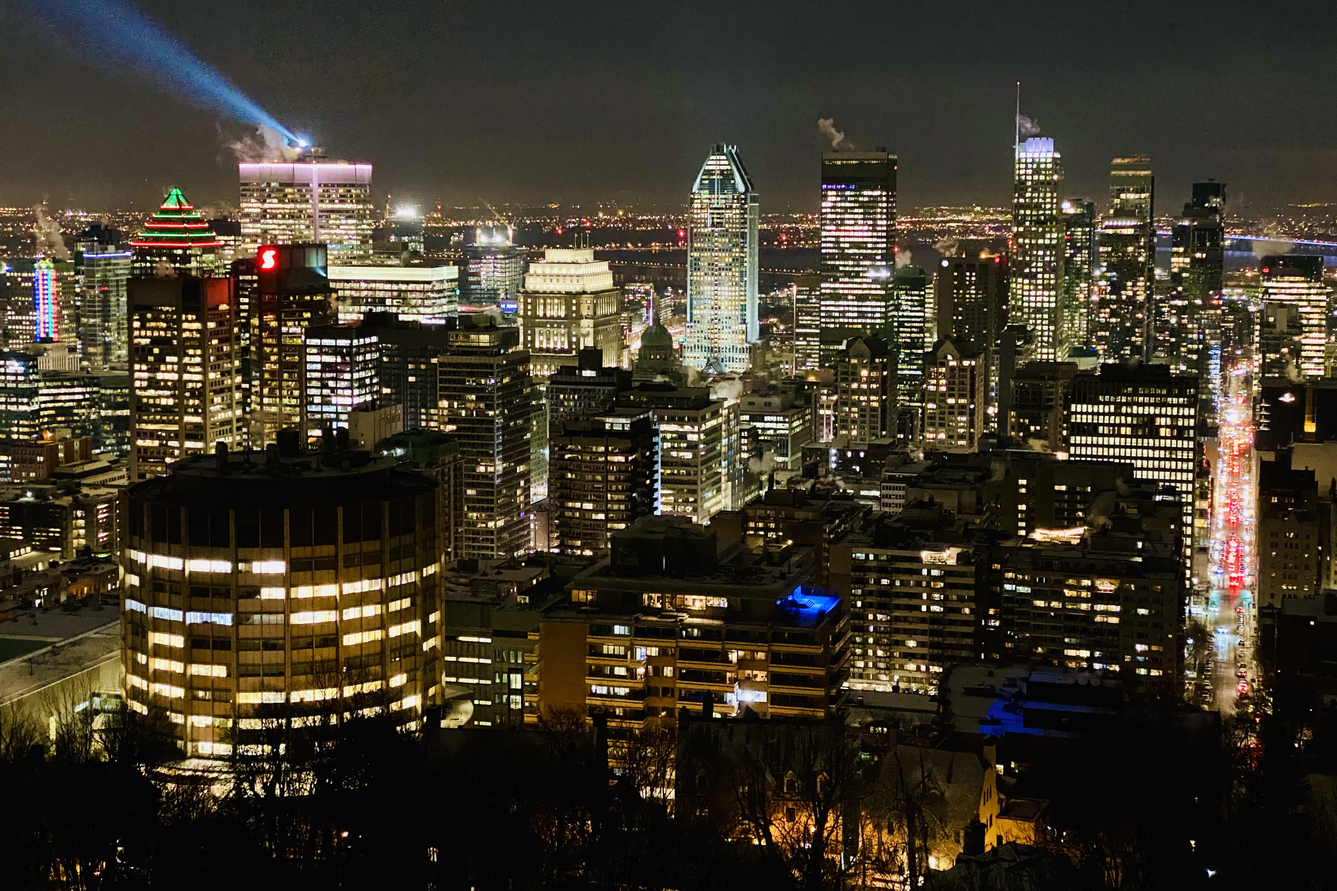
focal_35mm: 55
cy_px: 405
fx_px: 2042
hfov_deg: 36.2
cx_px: 659
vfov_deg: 24.6
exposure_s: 1/15
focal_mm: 6
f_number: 2
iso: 1250
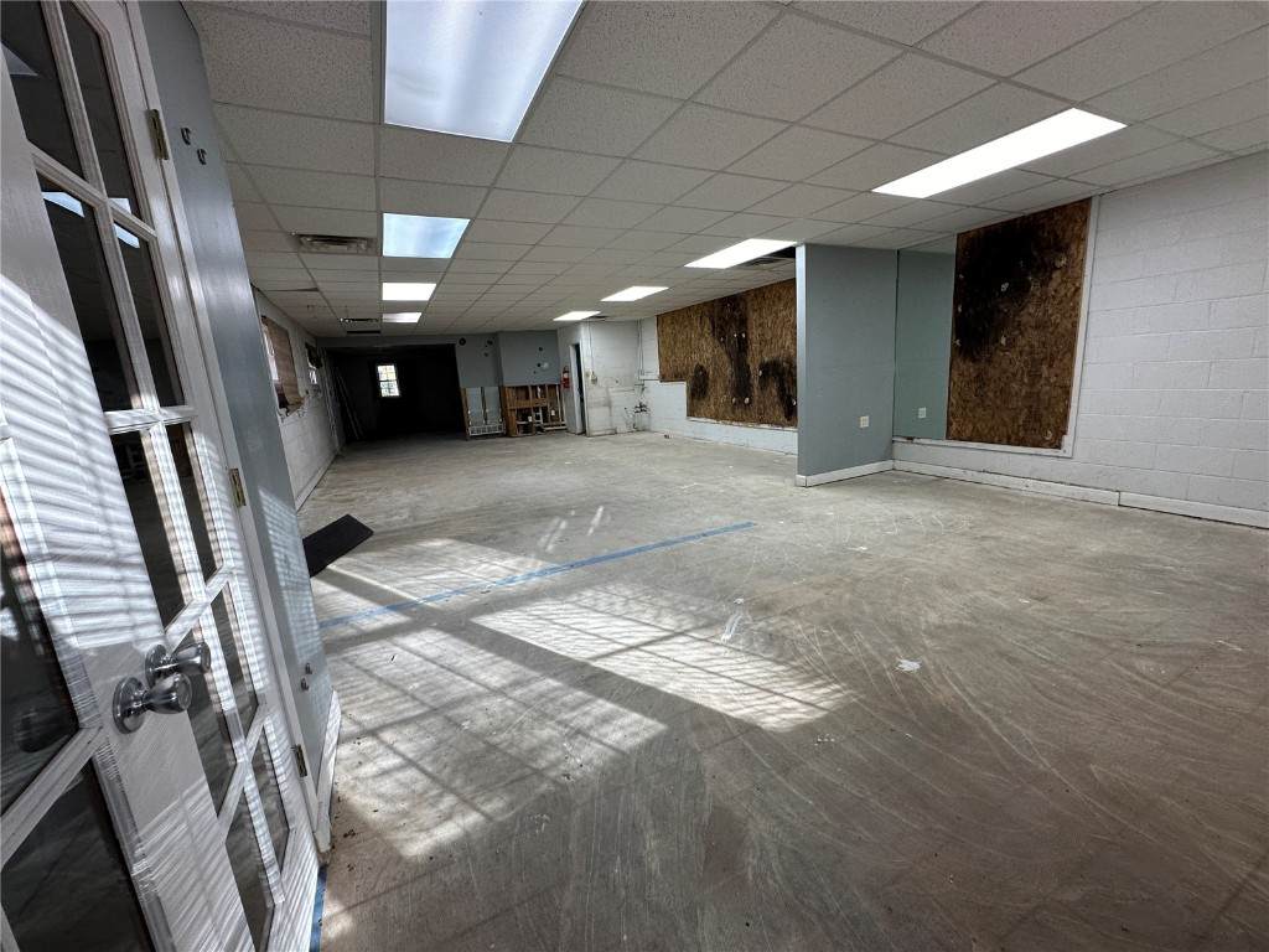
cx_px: 634
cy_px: 476
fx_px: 513
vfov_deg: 85.7
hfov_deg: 102.1
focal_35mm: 14
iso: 125
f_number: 2.2
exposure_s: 1/120
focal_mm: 2.22
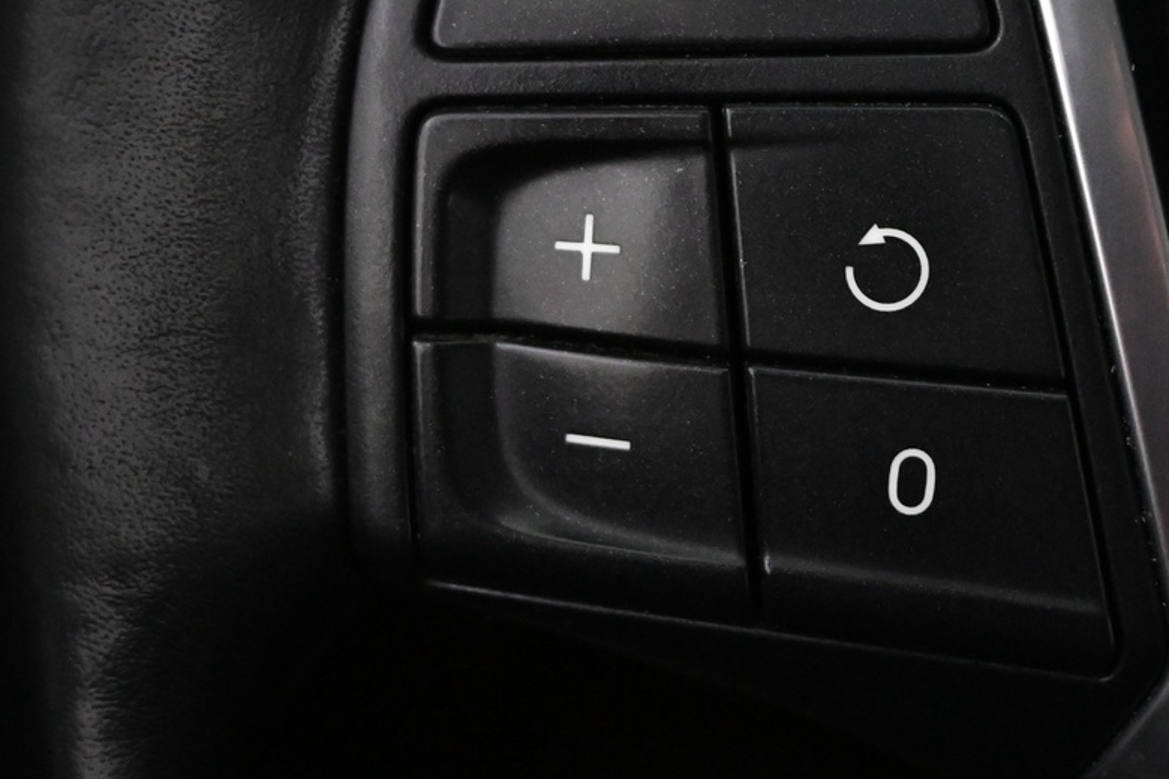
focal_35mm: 81
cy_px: 103
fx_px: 2630
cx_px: 725
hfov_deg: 25.0
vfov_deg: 16.7
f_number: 4.5
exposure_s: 1/40
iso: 5000
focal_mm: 26
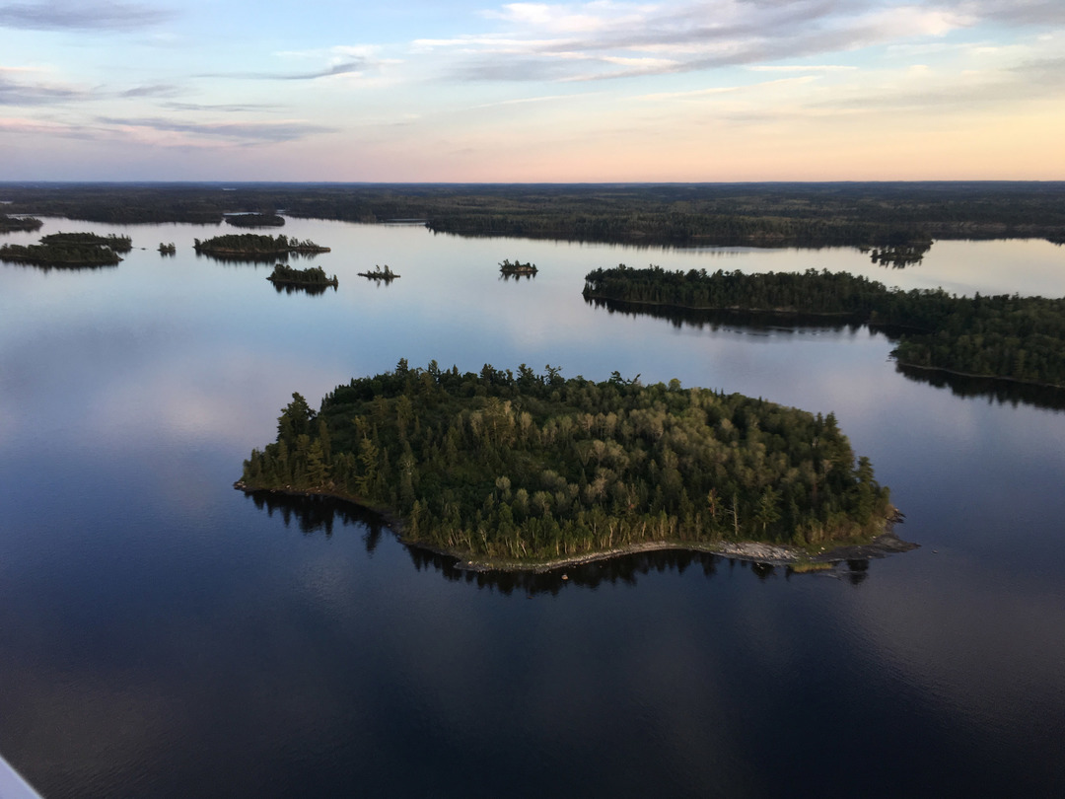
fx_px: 892
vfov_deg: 48.2
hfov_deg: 61.7
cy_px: 400
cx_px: 532
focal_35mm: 29
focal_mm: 4.15
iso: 32
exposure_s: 1/120
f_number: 2.2
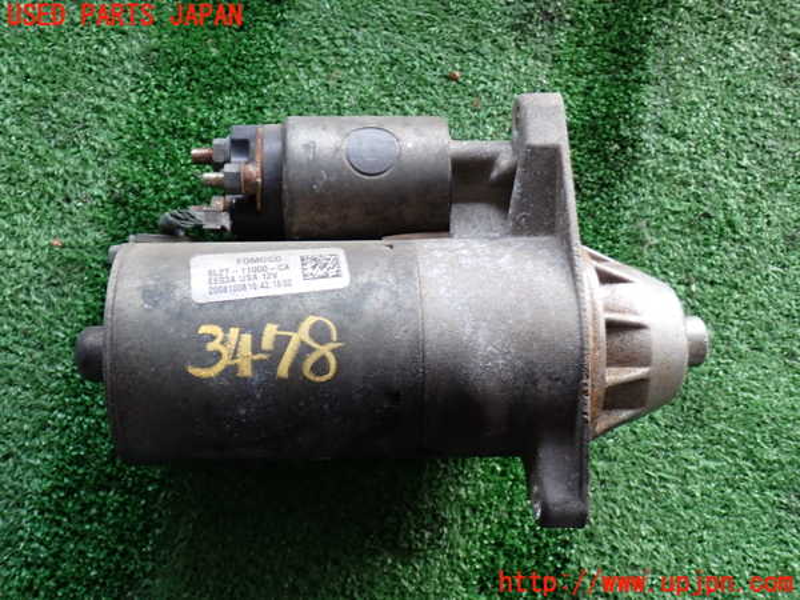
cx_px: 400
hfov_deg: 49.0
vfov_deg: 37.7
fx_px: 878
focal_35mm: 38
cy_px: 300
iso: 200
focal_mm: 6.83
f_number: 2.7
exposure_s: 1/50
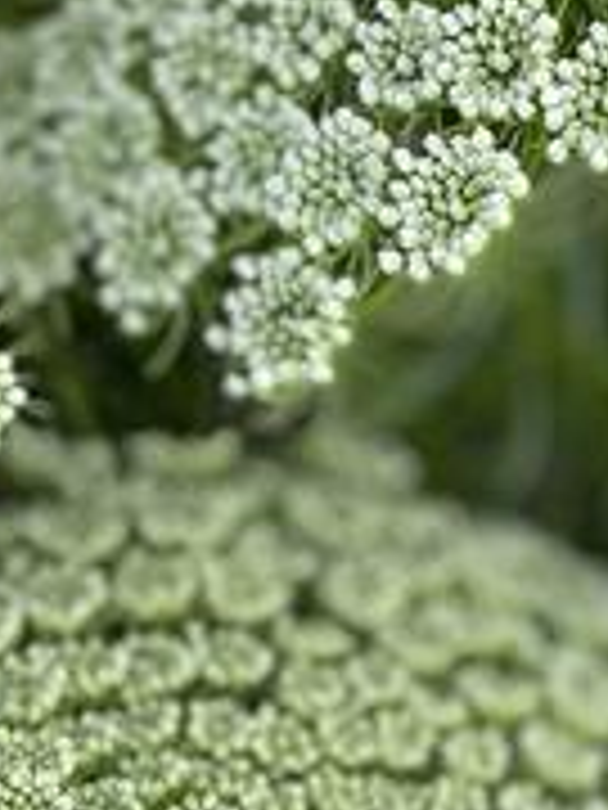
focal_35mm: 148
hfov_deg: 10.0
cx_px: 518
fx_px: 3466
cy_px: 814
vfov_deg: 13.2
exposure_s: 1/728
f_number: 1.8
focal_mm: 4.25
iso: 32
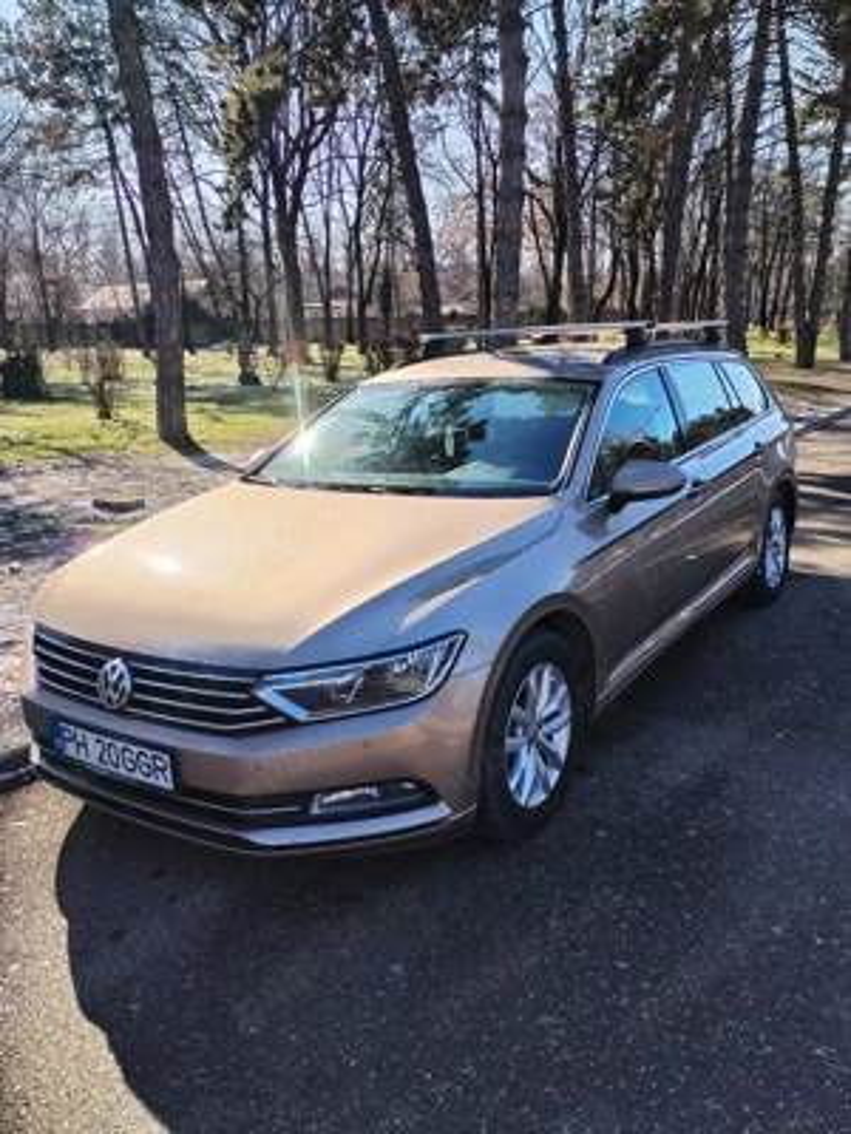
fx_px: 918
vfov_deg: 63.4
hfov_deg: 49.7
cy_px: 567
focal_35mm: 28
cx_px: 426
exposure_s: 1/720
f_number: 1.8
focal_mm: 4.75
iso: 100
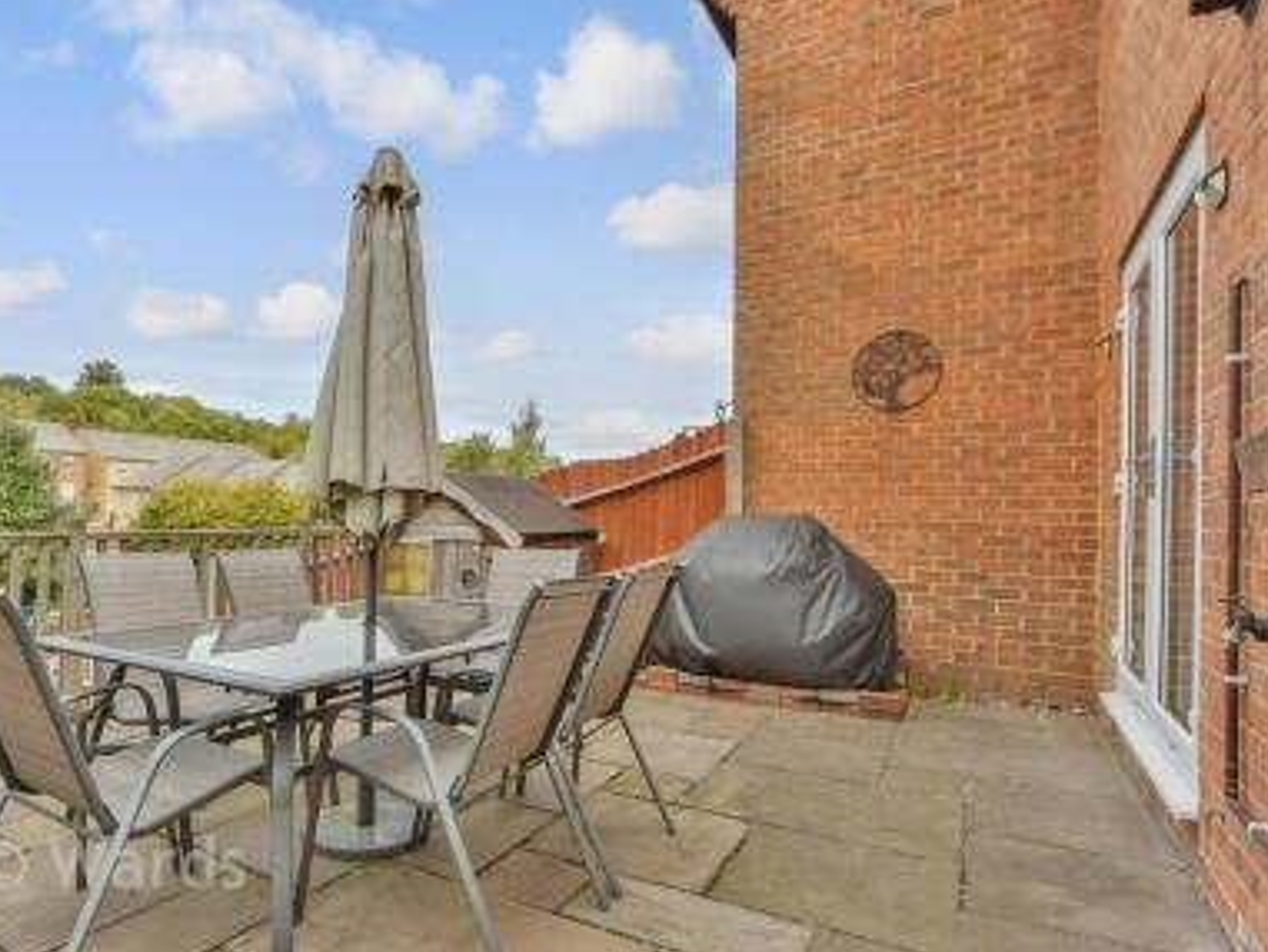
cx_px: 493
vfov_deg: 71.6
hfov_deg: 86.4
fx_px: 660
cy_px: 501
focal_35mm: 18
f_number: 6.3
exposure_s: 1/160
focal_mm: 10
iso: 500
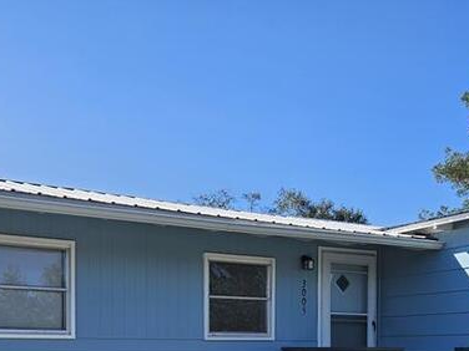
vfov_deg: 27.9
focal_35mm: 49
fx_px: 664
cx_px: 227
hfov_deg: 38.9
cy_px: 352
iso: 25
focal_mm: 5.4
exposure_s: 1/1297
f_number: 1.8
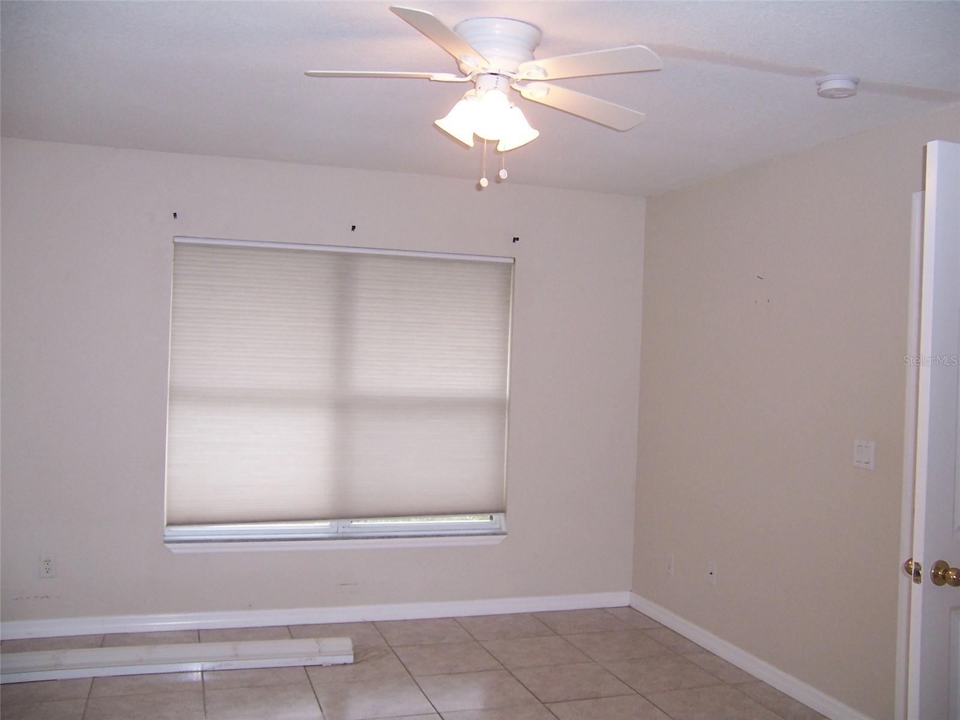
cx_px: 480
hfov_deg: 55.4
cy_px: 360
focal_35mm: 33
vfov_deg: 42.9
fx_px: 915
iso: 140
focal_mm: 5.5
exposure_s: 1/60
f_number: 2.8
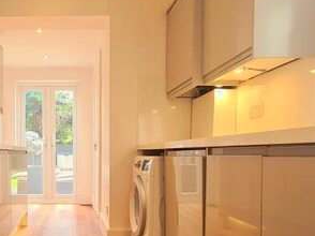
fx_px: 282
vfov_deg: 44.5
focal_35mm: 31
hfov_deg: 54.7
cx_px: 66
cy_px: 164
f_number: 2.2
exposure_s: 1/50
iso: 64
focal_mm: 2.22
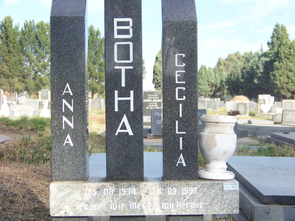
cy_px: 110
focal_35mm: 70
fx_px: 597
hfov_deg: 27.8
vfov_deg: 21.0
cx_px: 148
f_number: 3.2
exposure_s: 1/320
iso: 64
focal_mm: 11.7
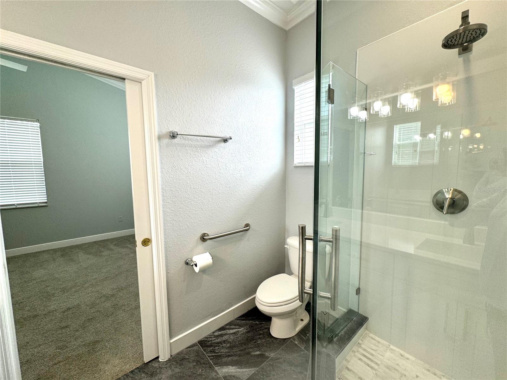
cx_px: 254
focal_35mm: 14
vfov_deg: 85.7
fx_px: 205
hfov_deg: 102.1
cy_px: 190
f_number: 2.2
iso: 80
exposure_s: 1/120
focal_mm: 2.22
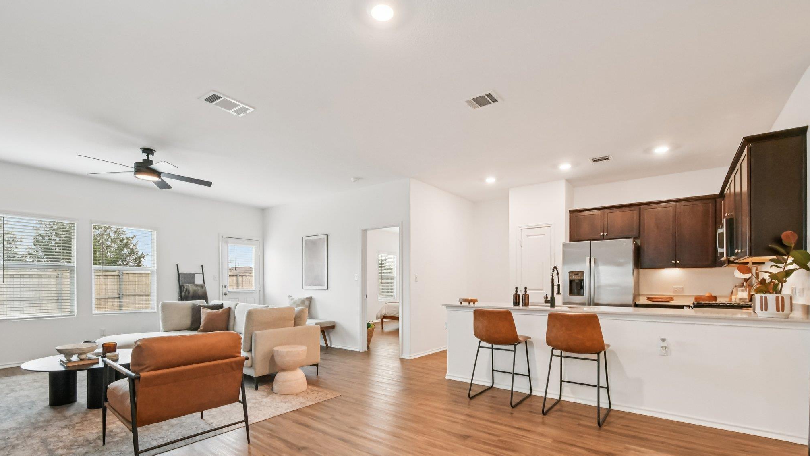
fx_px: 344
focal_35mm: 16
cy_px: 266
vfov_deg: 66.6
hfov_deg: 99.4
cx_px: 398
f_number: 8
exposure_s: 1/30
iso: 1250
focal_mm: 10
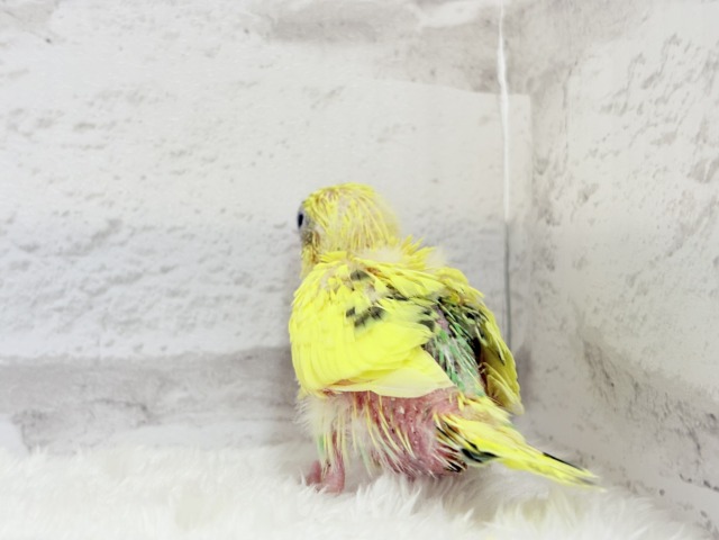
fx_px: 1080
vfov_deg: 28.0
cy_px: 270
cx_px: 360
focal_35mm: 52
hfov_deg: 36.8
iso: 80
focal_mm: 5.96
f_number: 1.6
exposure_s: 1/100
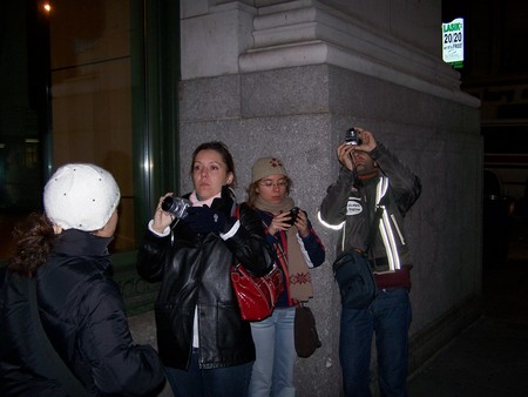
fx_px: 580
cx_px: 264
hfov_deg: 49.0
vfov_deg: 37.8
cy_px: 198
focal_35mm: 38
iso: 140
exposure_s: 1/60
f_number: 2.8
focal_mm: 6.3
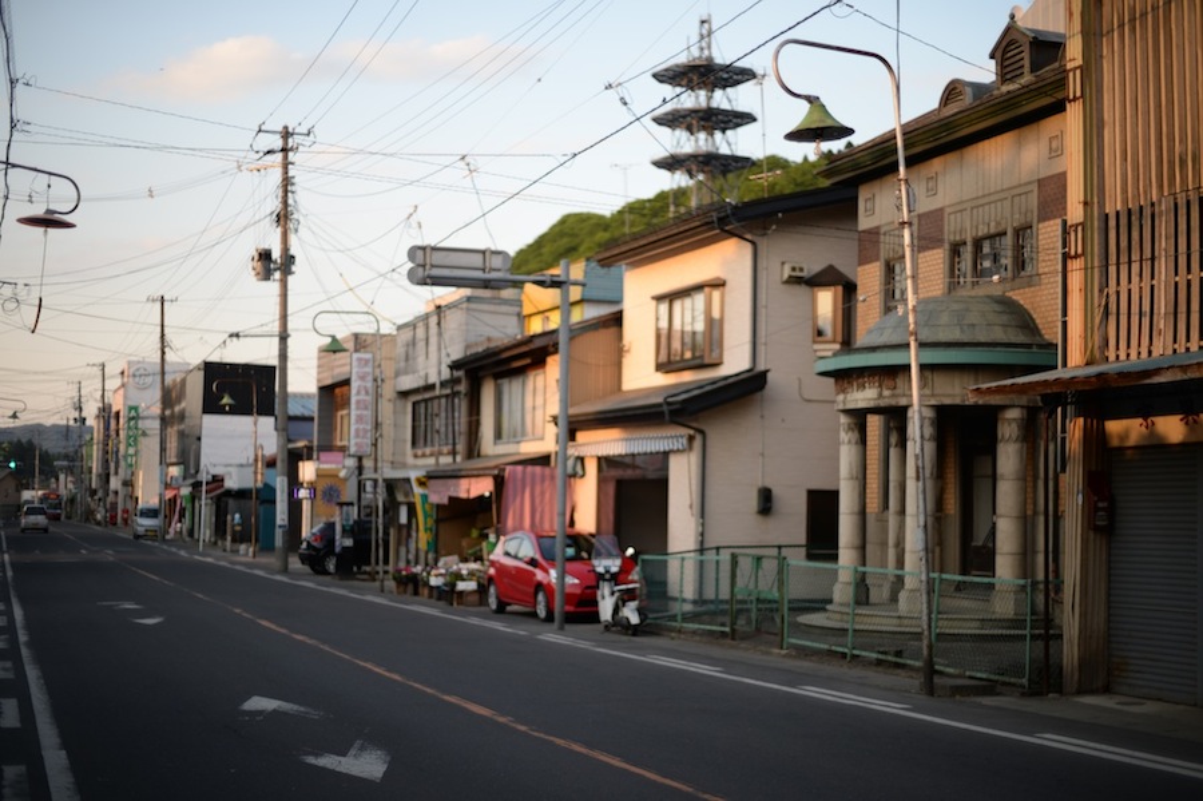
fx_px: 1670
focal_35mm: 50
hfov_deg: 39.6
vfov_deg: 27.0
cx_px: 602
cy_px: 400
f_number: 1.4
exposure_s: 1/1000
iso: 100
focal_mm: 50
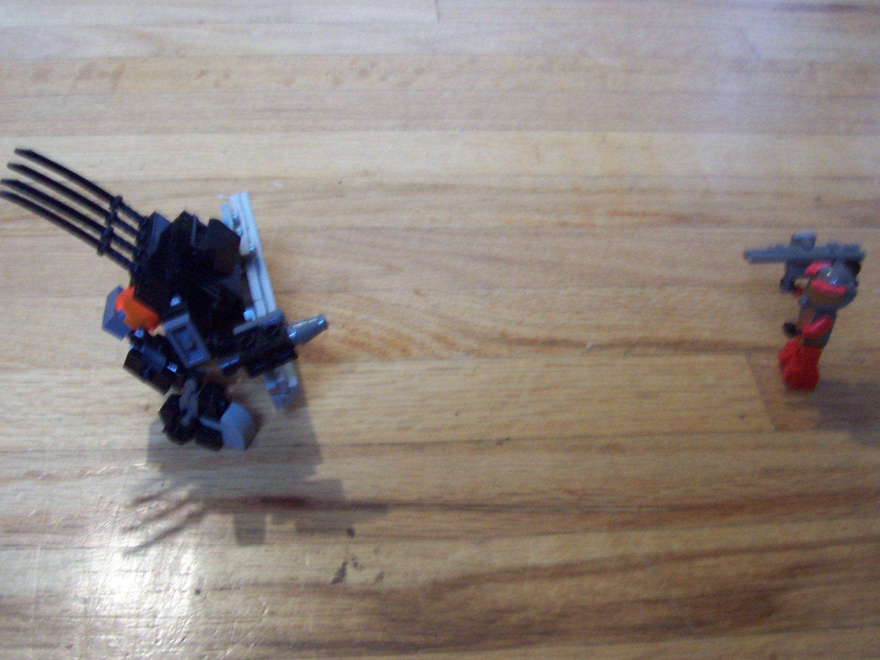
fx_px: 966
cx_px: 450
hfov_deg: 49.0
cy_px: 337
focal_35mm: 38
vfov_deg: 37.7
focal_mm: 5.6
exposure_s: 1/8
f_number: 2.8
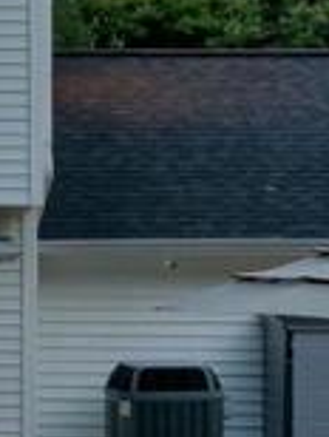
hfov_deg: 5.7
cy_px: -34
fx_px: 3172
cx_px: -525
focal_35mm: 251
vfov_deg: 7.8
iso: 1250
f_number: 9
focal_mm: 28
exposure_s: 1/3
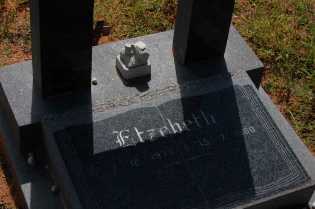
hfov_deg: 27.8
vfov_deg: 18.6
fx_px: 635
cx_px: 178
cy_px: 66
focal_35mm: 73
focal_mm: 35
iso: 400
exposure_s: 1/250
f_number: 18
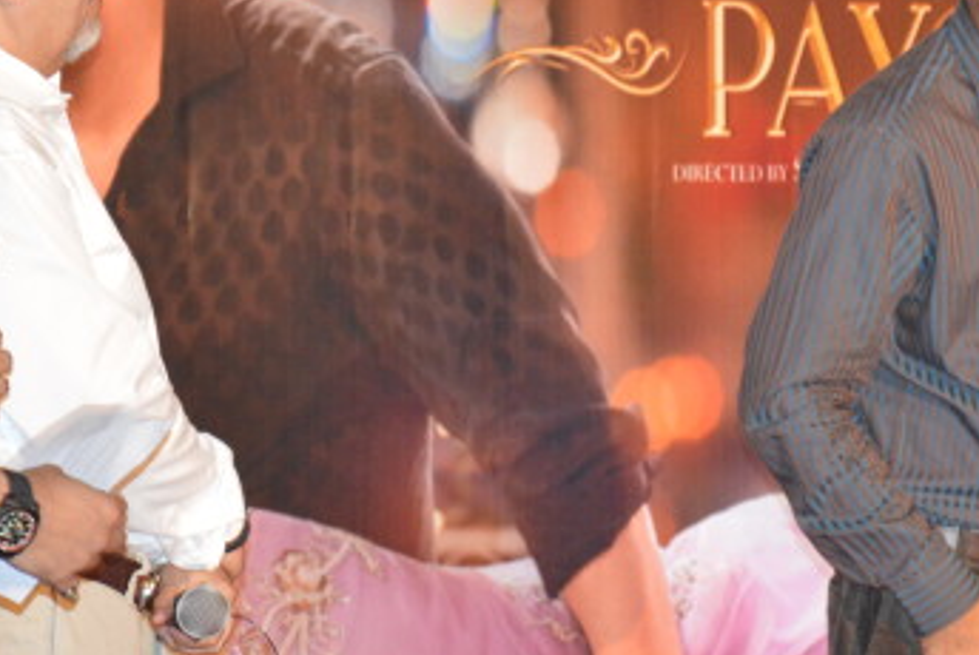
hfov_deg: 8.0
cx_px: 754
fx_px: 6967
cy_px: 187
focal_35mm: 256
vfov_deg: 5.4
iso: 2200
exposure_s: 1/60
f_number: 5.6
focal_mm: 98
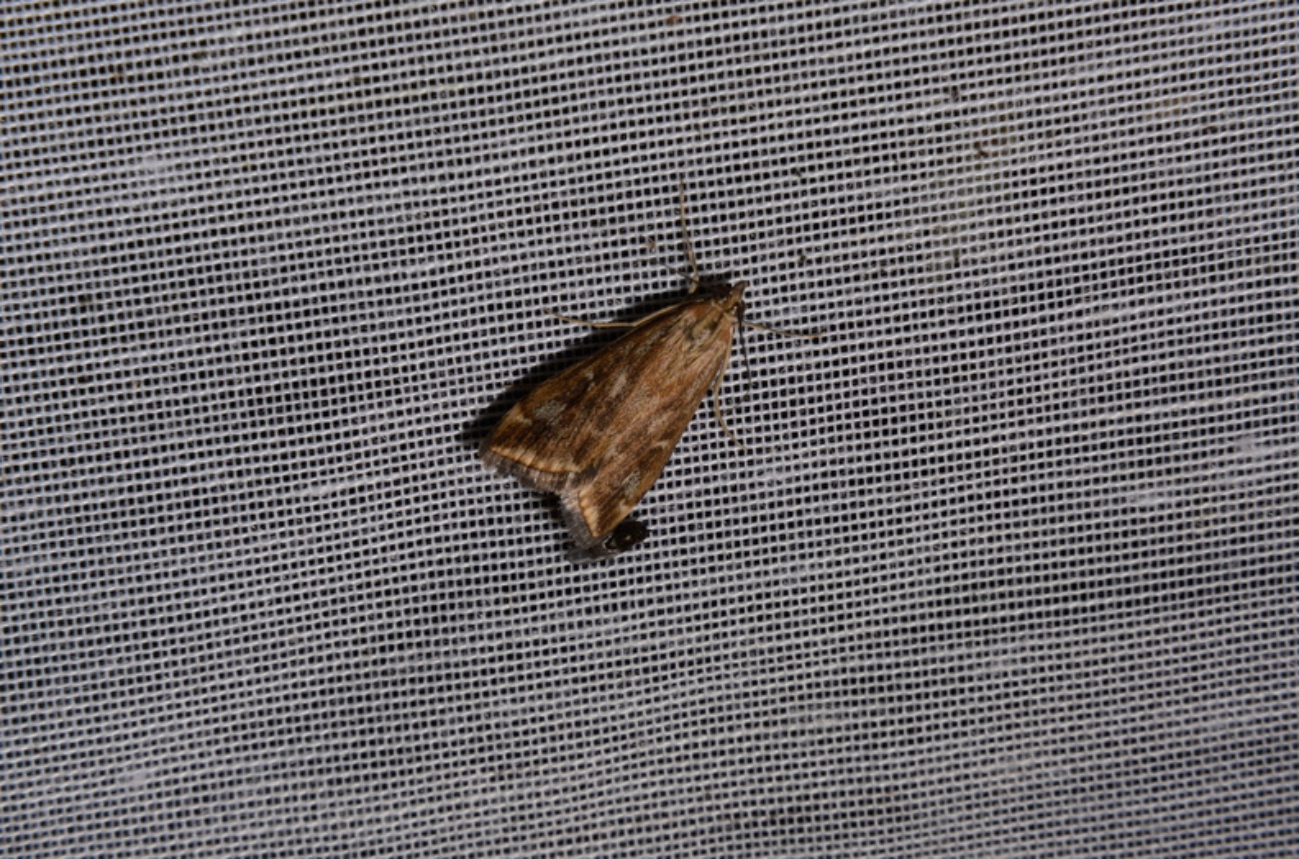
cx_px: 650
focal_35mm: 128
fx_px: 4590
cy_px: 430
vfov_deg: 10.7
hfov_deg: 16.1
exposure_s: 1/60
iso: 100
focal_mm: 85
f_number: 25
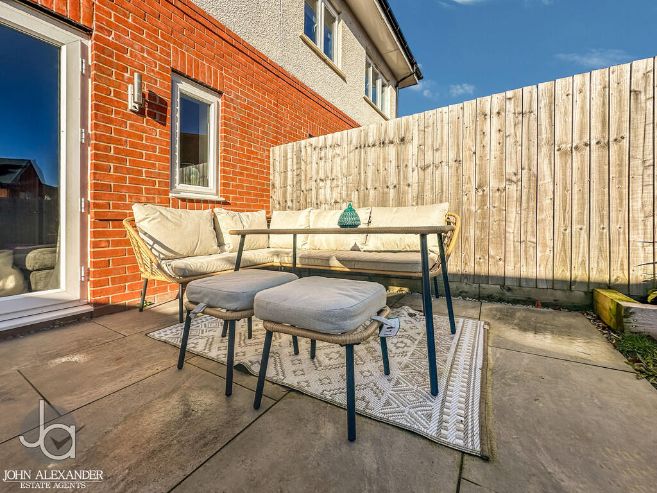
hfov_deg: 102.1
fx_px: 266
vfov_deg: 85.7
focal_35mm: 14
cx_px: 328
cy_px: 246
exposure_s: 1/1400
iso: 50
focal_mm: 2.22
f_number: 2.2
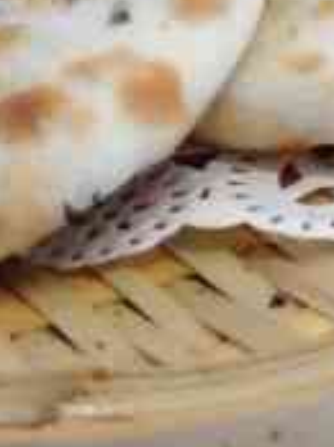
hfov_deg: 10.1
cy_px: -76
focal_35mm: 145
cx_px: 26
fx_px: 1870
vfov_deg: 13.3
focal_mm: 3.96
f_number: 1.8
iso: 200
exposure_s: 1/40
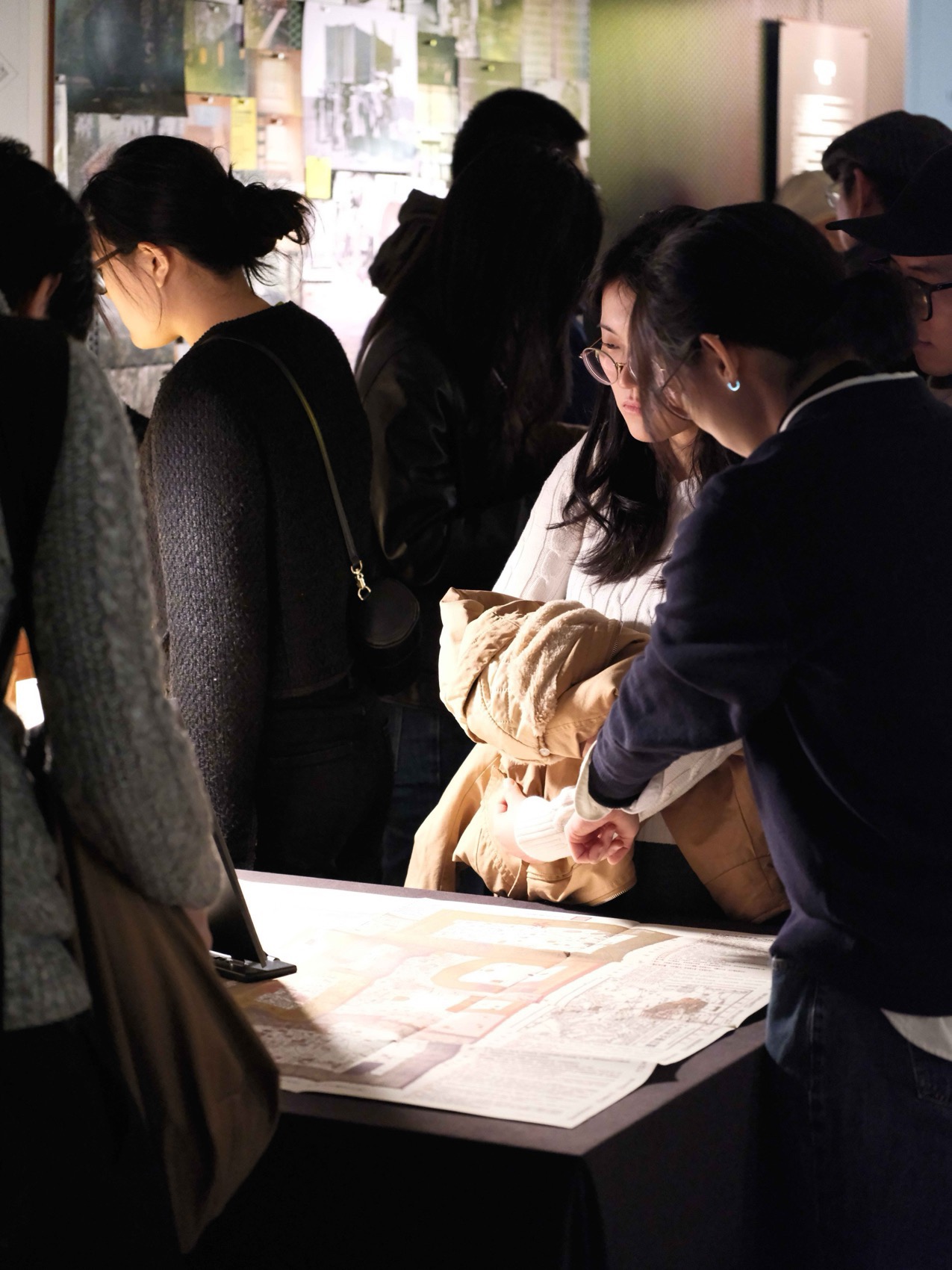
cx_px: 476
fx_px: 3154
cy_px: 635
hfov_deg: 17.2
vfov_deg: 22.8
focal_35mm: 86
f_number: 5.6
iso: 25600
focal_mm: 109.3
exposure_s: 1/56
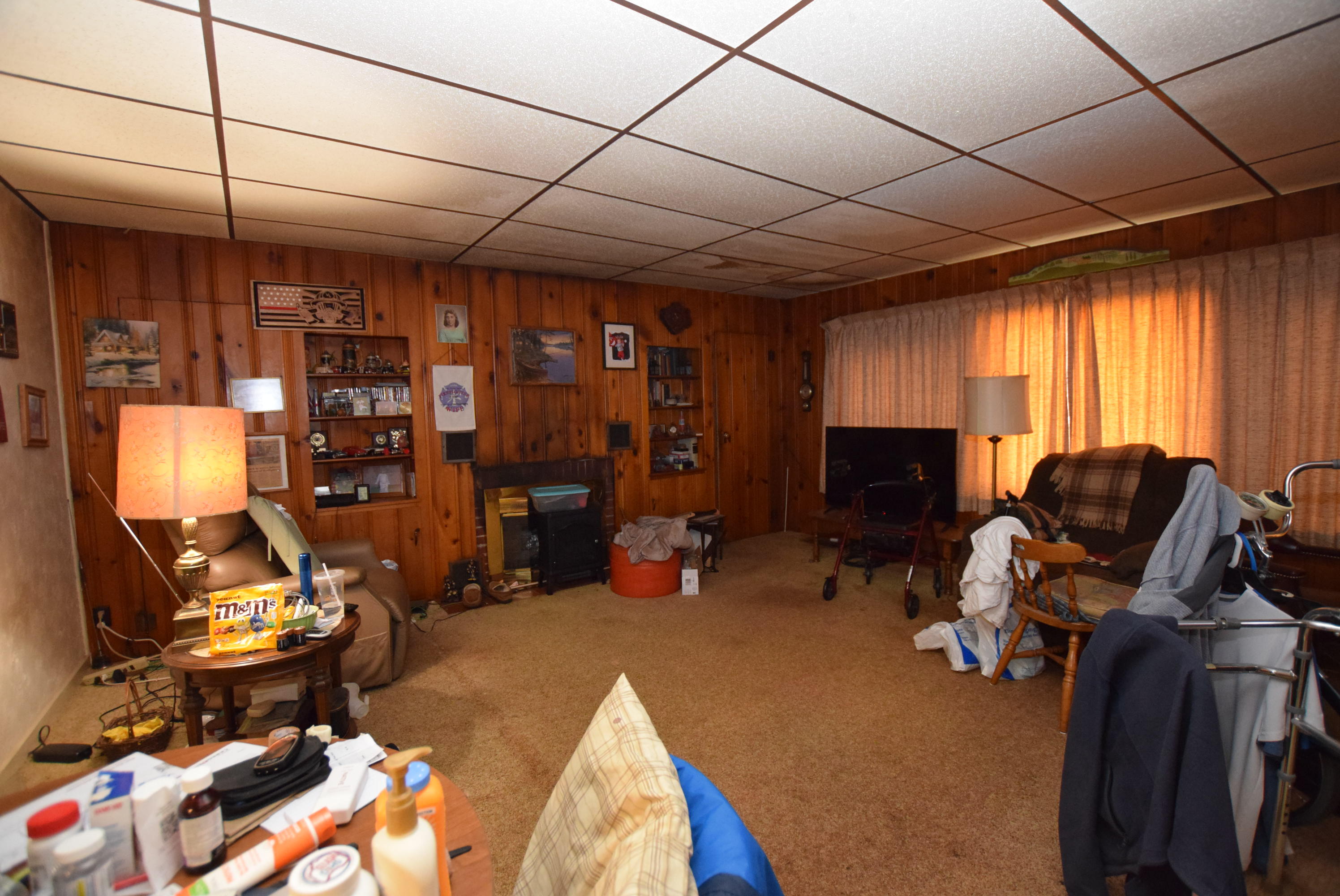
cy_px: 448
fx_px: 559
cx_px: 670
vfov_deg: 77.4
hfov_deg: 100.3
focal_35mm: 15
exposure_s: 1/60
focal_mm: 10
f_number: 3.5
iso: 3200
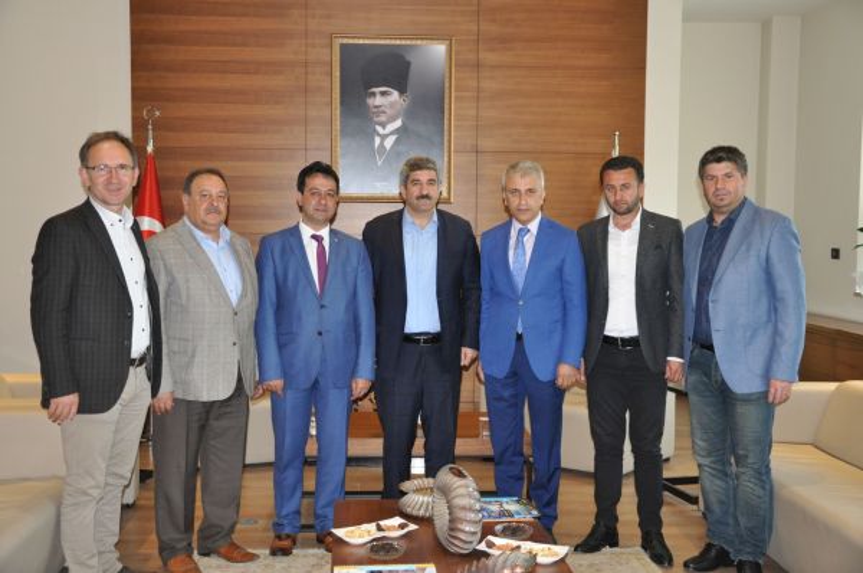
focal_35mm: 42
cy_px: 286
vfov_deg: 31.8
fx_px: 1005
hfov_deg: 46.5
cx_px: 432
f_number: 4
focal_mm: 28
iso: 800
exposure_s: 1/60
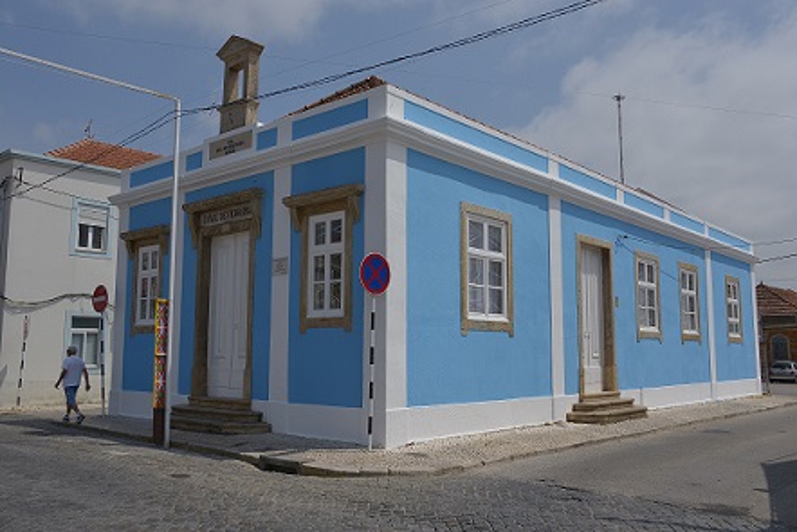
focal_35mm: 32
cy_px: 266
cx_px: 398
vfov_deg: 41.1
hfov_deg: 58.7
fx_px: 709
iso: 250
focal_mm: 32
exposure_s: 1/1000
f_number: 9
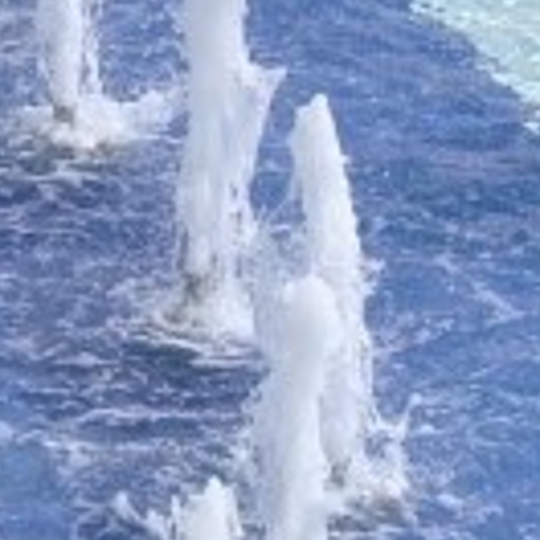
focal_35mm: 534
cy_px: 90
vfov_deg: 3.3
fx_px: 9425
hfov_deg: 3.3
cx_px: 84
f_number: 8
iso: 100
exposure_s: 1/250
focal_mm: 48
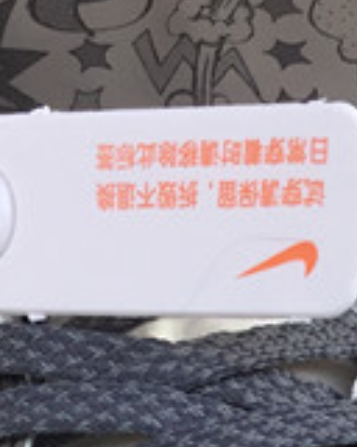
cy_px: 789
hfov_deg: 8.8
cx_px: 555
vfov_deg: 10.7
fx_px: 2245
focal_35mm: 170
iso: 25
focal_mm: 3.3
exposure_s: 1/158
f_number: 2.4
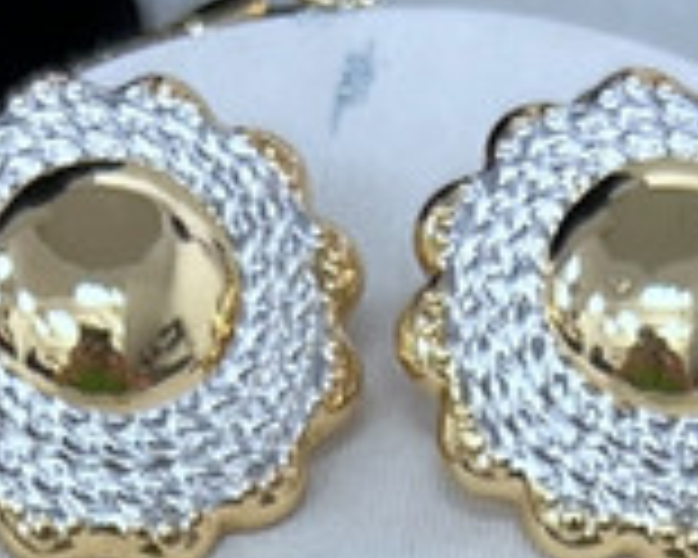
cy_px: 1377
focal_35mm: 175
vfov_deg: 8.1
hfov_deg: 11.0
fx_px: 3615
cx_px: 441
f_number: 1.5
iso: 125
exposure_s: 1/100
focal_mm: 5.7
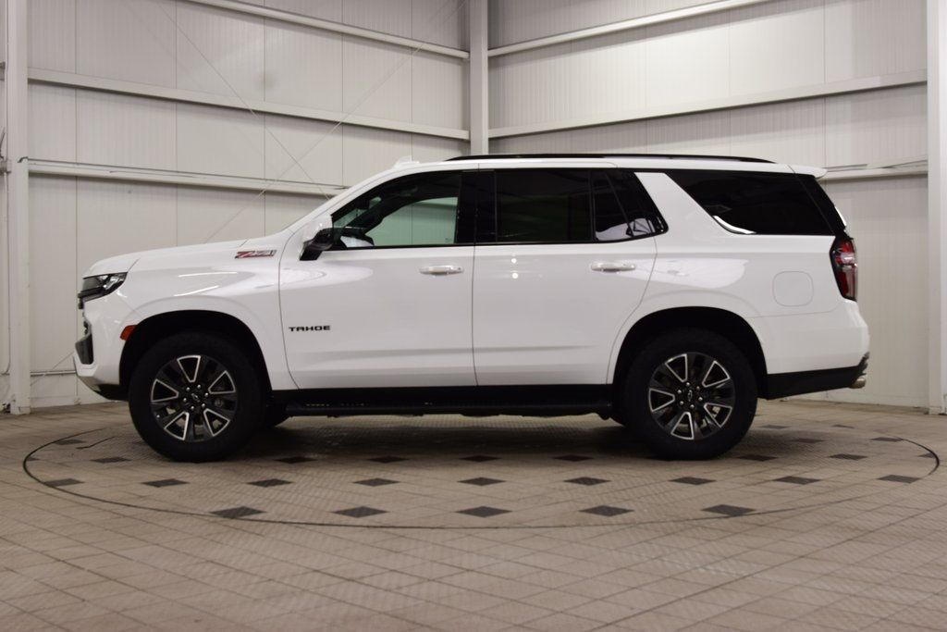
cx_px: 474
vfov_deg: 30.9
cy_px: 316
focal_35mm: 44
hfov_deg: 45.0
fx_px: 1144
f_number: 7.1
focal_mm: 29
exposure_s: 1/30
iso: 400
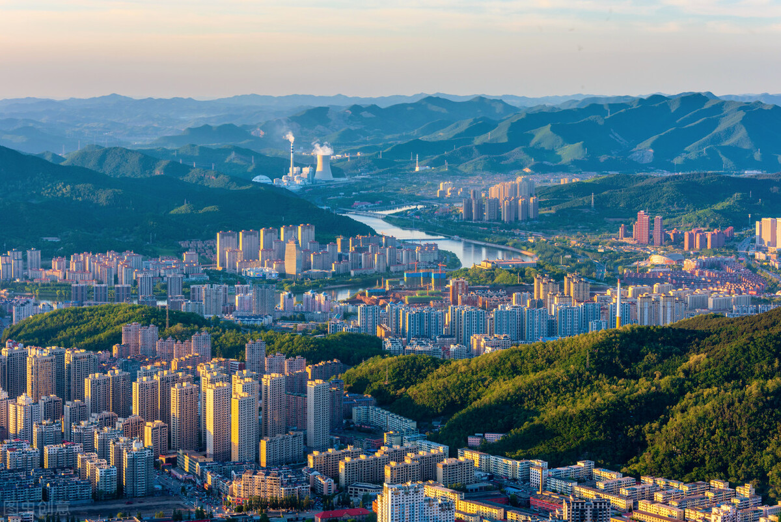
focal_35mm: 78
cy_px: 261
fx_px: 1693
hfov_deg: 26.0
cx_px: 390
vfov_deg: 17.5
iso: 100
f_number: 9
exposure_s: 1/50
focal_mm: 78
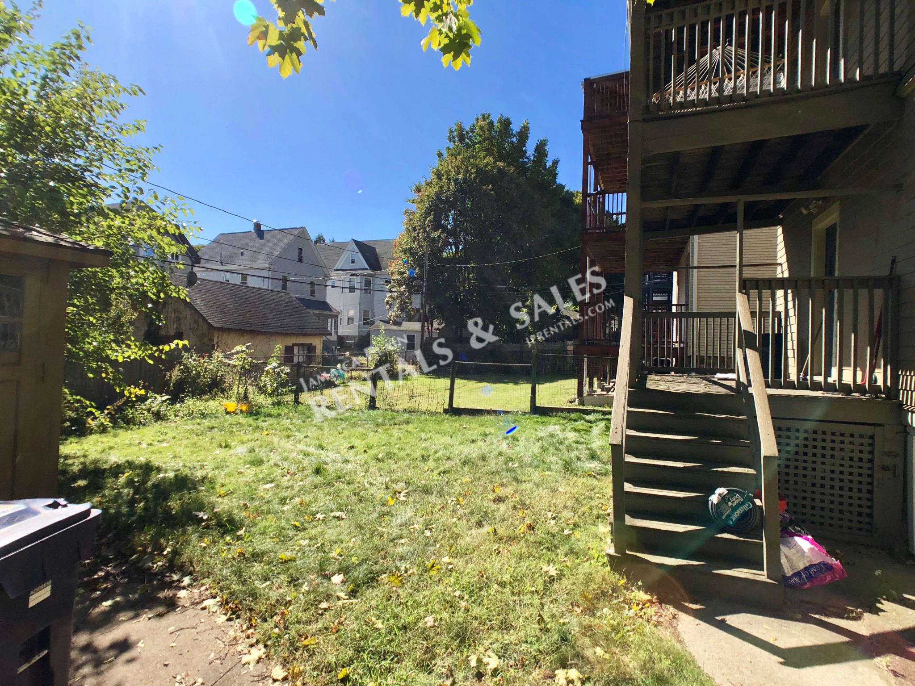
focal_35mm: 28
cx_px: 458
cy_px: 343
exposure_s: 1/2433
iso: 20
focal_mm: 3.99
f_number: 1.8
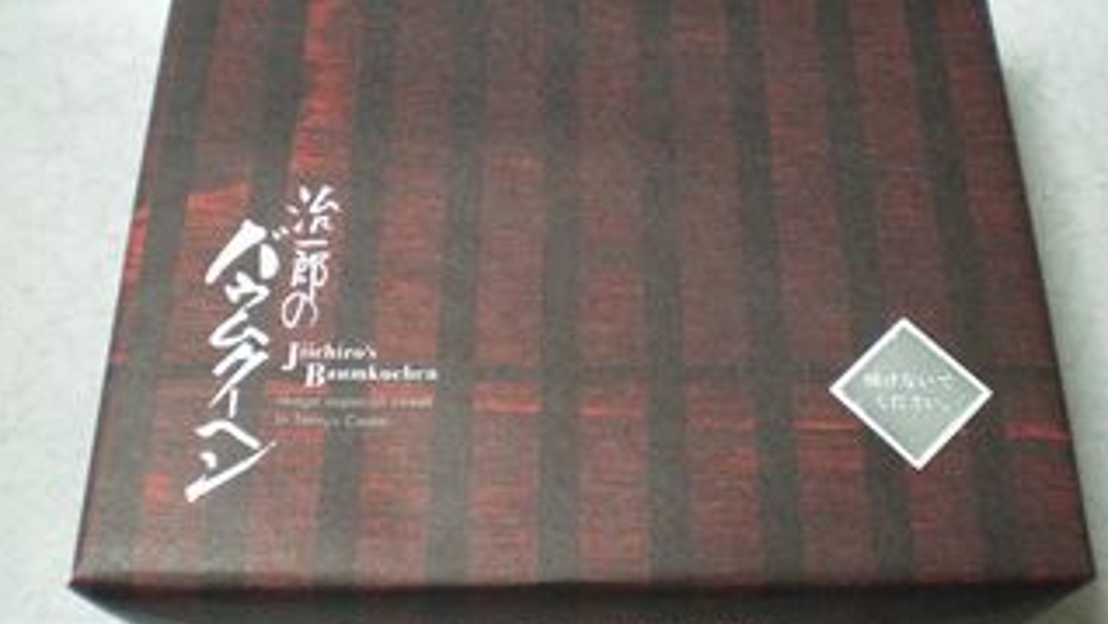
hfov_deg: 45.5
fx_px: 1322
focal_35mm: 45
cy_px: 256
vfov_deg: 26.5
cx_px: 535
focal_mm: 6.3
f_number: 3.1
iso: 800
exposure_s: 1/40
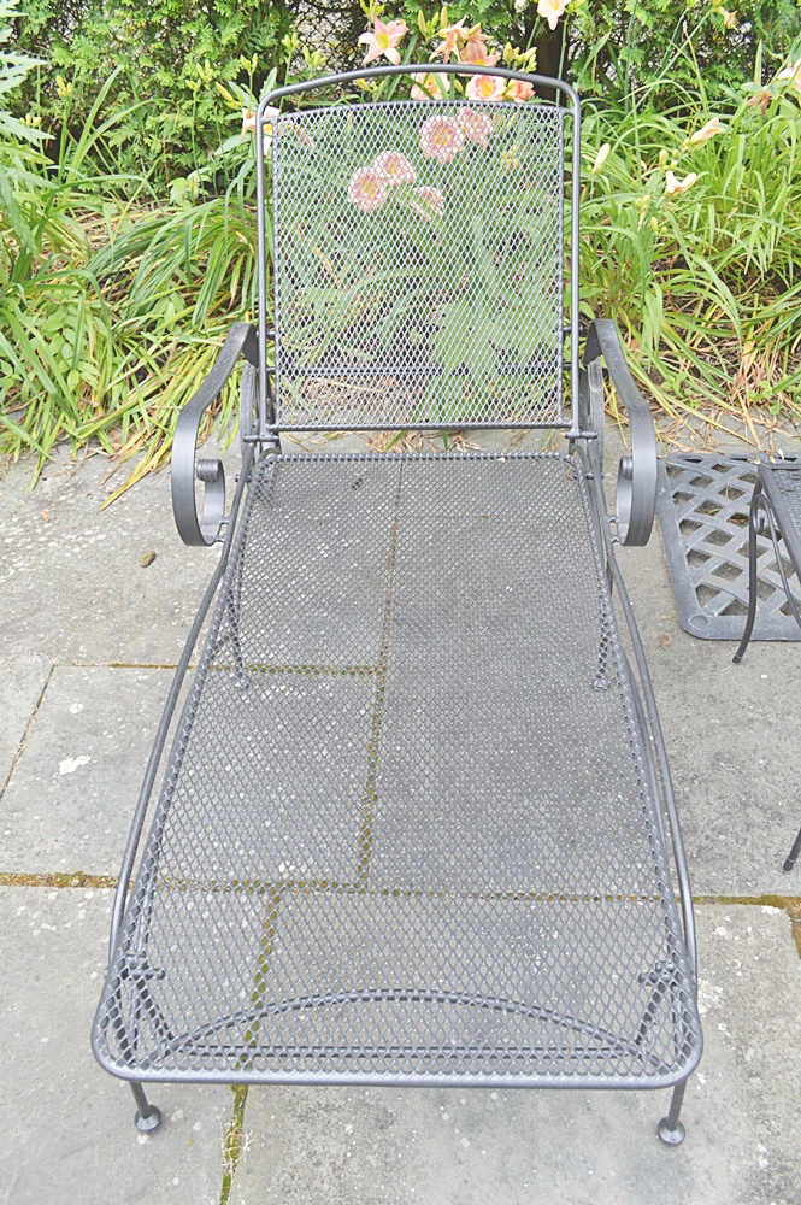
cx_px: 400
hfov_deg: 43.5
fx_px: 1003
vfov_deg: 62.0
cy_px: 602
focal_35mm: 30
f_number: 5.6
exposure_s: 1/125
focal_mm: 20
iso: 400
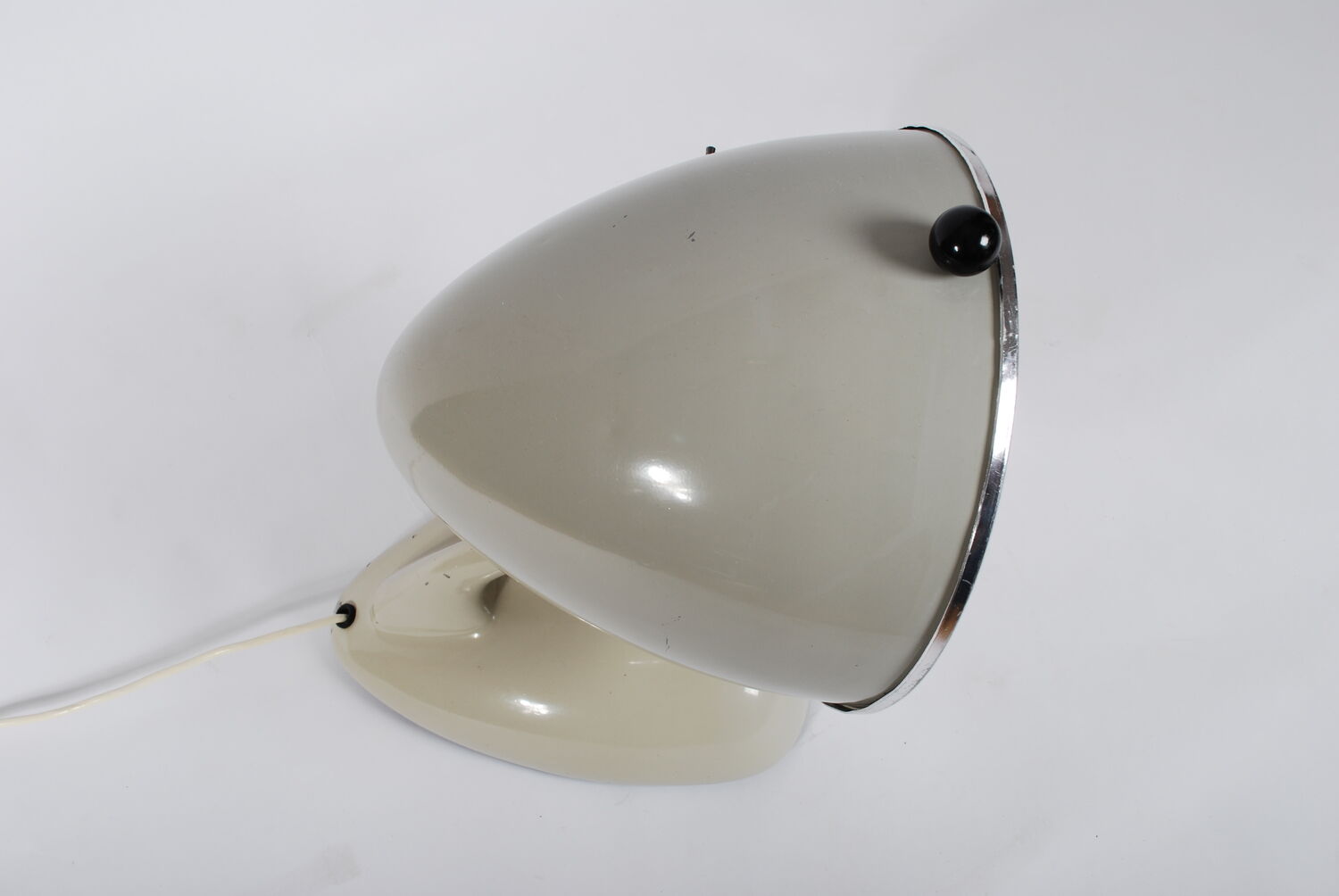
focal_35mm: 36
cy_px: 448
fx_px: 1341
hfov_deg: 53.1
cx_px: 670
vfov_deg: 37.0
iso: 100
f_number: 10
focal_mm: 24
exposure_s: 1/160
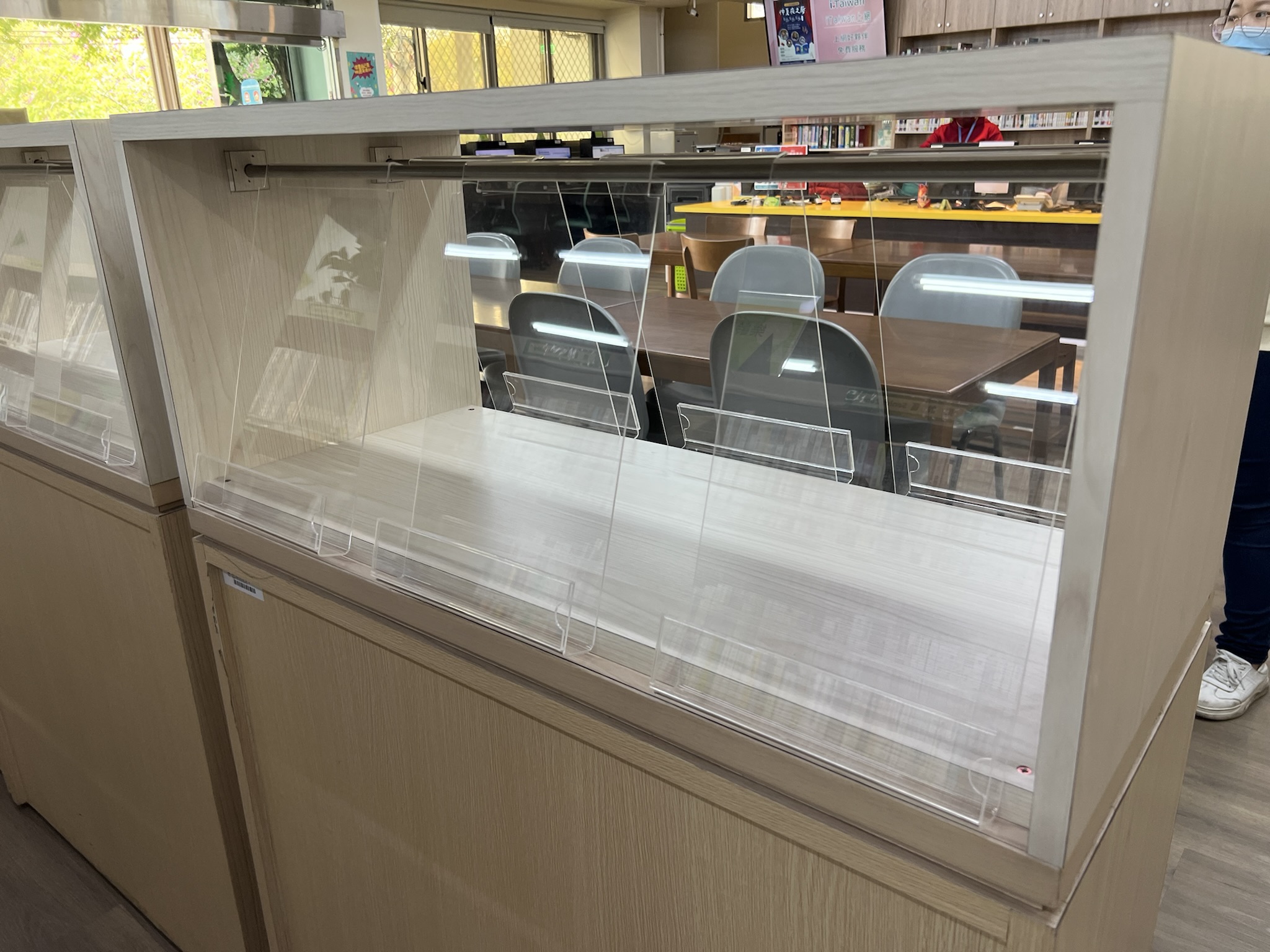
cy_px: 476
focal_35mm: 26
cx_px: 635
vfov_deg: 53.1
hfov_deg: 67.3
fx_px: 954
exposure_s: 1/60
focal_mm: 5.7
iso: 80
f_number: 1.5
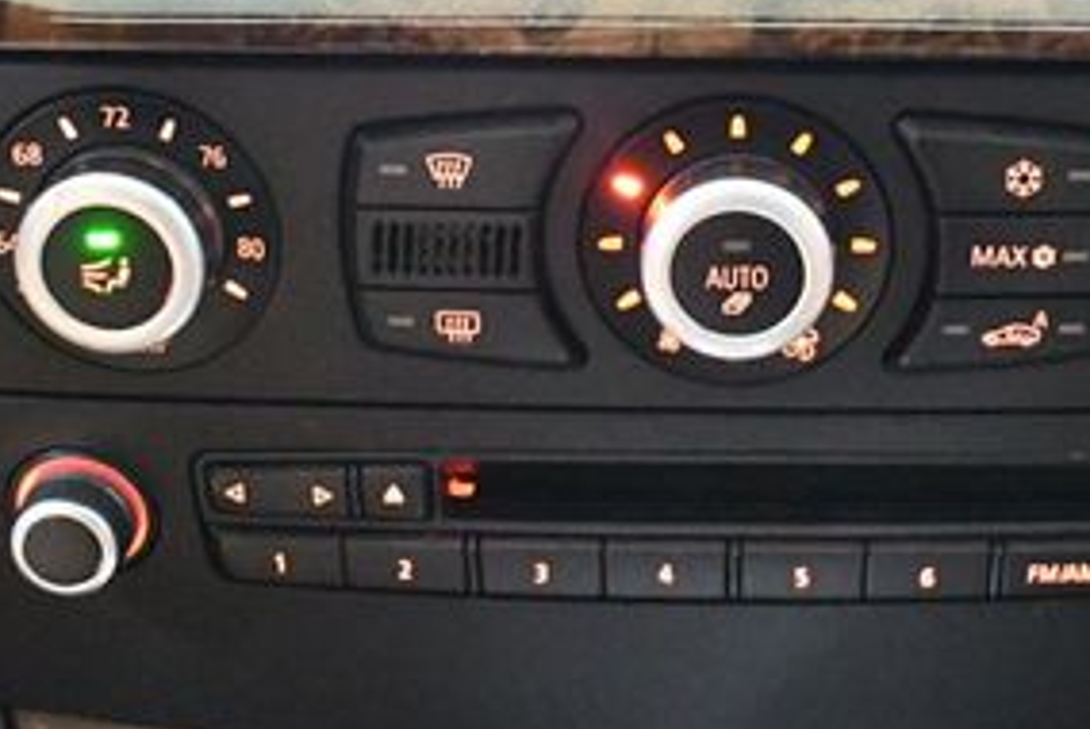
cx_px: 725
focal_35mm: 81
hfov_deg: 24.9
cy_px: 272
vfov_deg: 16.9
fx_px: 2455
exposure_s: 1/40
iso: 12800
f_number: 3.5
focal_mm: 18
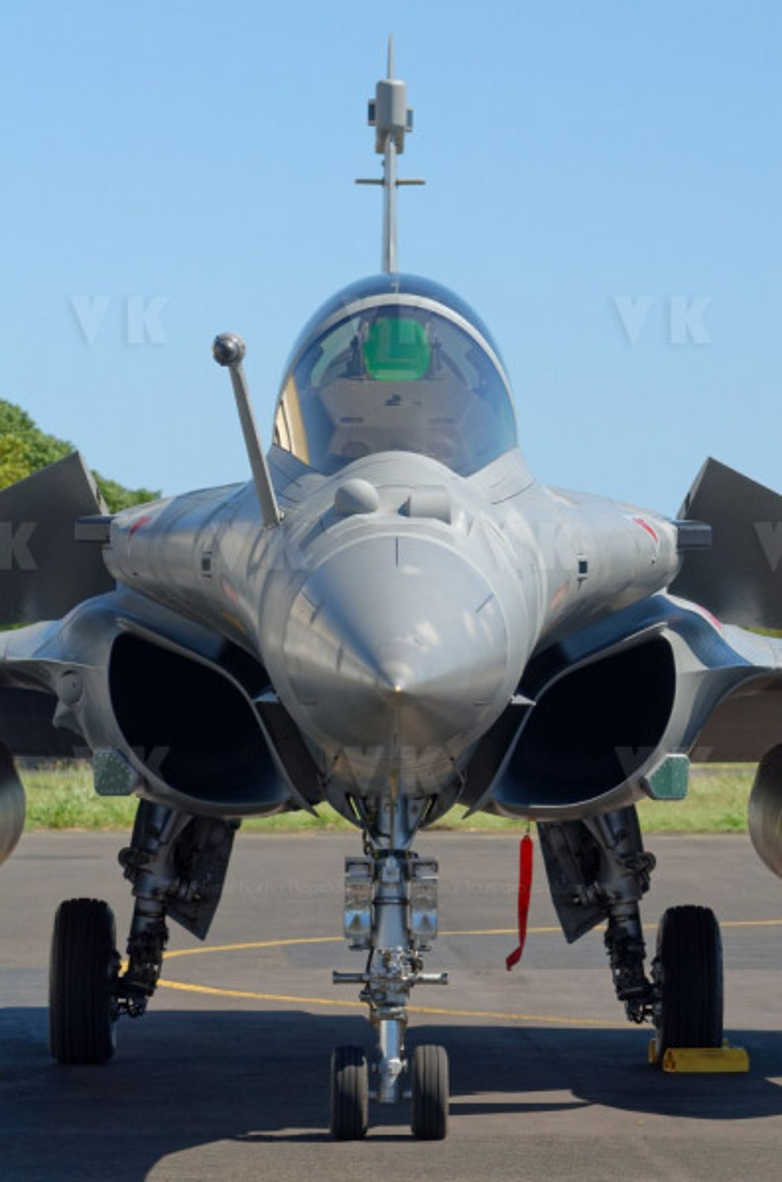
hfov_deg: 8.1
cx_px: 391
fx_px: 5502
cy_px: 591
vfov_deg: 12.3
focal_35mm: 168
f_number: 8
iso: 100
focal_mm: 112
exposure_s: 1/500
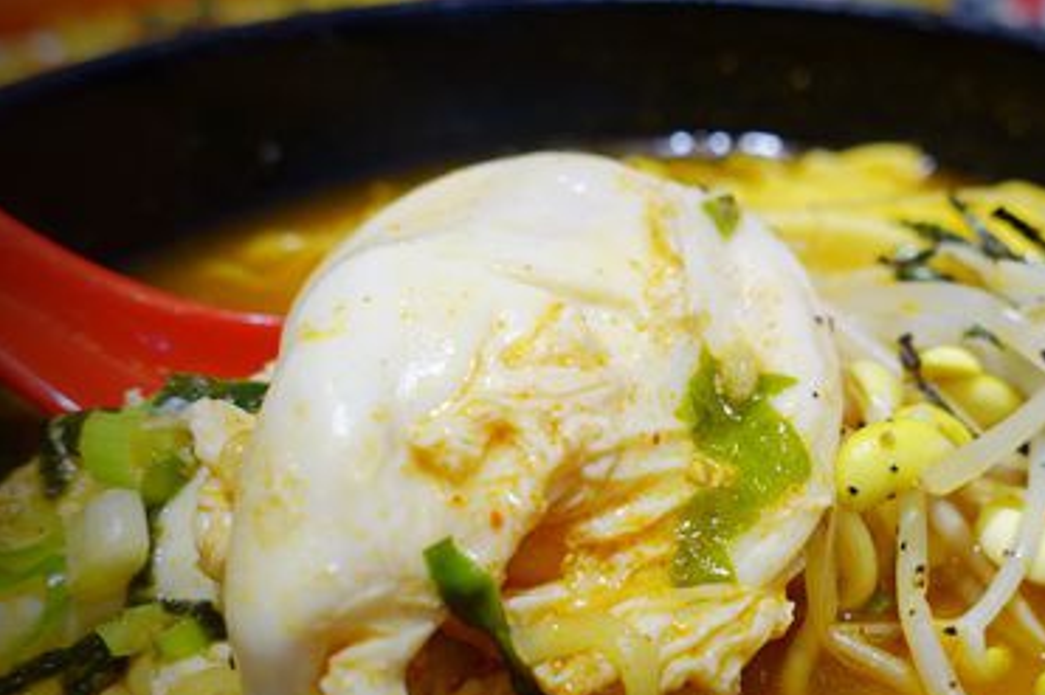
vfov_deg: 31.8
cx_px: 820
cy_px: 401
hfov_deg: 44.4
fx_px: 1219
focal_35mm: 42
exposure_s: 1/50
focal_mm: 8.8
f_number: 2.8
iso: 125
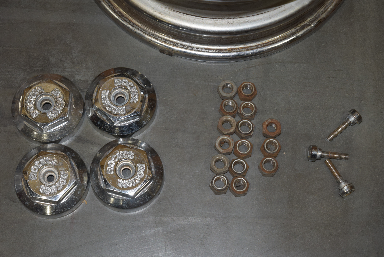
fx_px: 833
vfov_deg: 17.5
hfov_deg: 26.0
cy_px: 128
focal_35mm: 78
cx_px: 192
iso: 500
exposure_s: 1/30
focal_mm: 52
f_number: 5.6
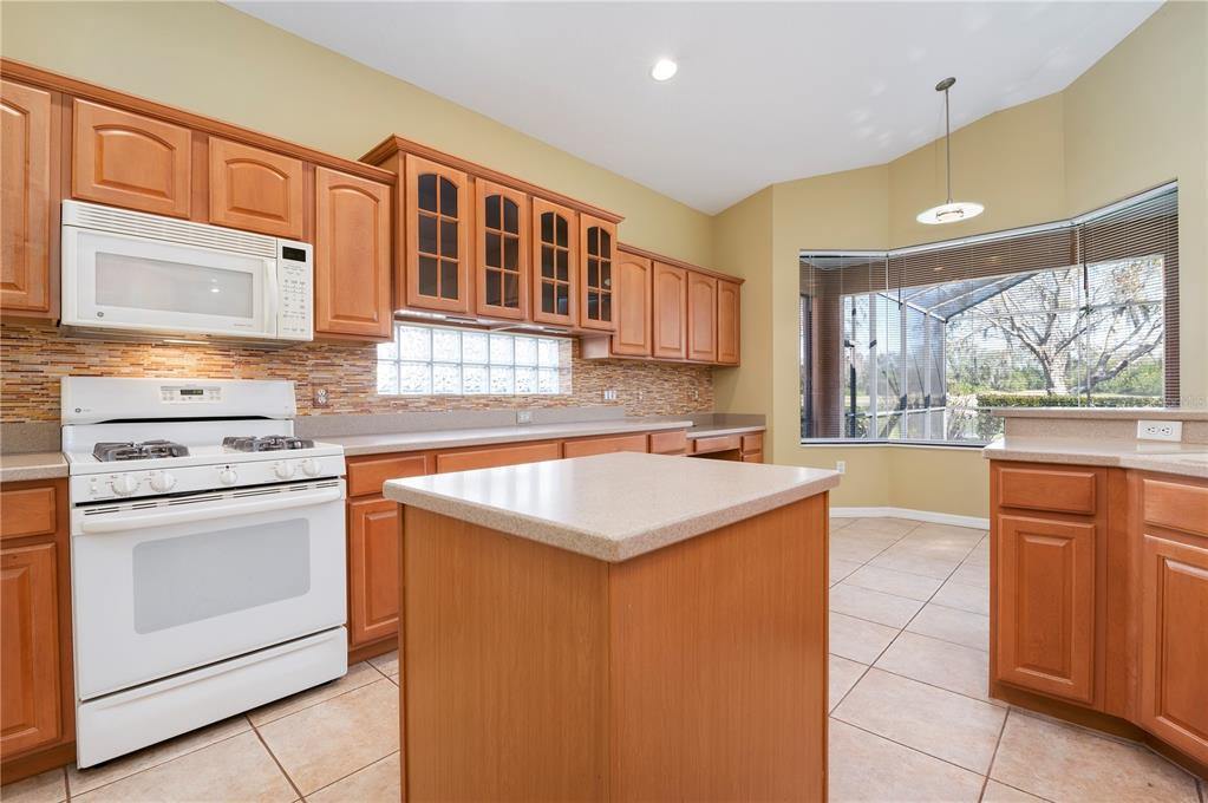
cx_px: 604
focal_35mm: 16
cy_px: 402
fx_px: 536
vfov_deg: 73.6
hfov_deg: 96.8
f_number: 8
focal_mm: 16
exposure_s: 1/13
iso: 400
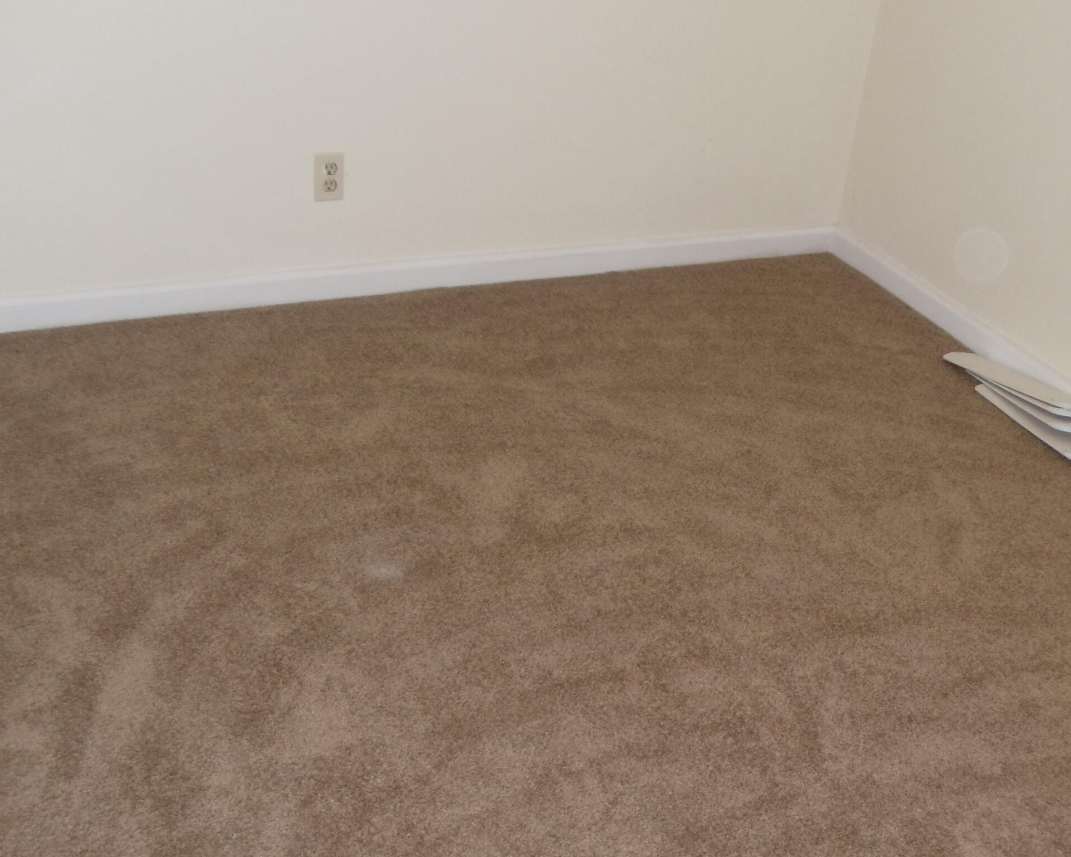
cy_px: 551
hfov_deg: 28.3
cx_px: 623
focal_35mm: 67
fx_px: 2124
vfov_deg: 22.7
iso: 200
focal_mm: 6
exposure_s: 1/30
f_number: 3.5
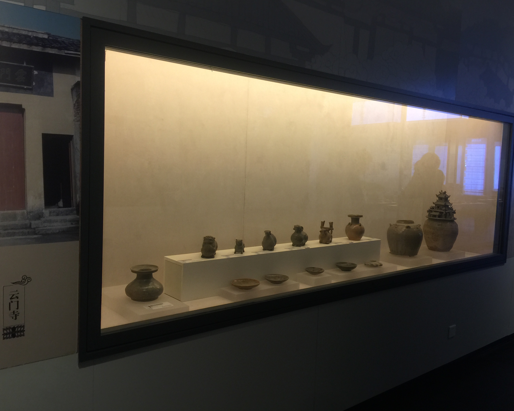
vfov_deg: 47.1
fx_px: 472
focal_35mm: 31
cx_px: 277
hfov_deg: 57.1
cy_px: 203
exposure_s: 1/17
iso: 40
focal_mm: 4.15
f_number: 2.2
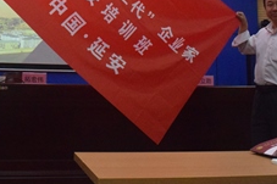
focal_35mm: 61
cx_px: 65
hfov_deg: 32.2
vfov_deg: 21.3
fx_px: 469
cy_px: -8
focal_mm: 18
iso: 6400
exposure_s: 1/160
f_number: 8
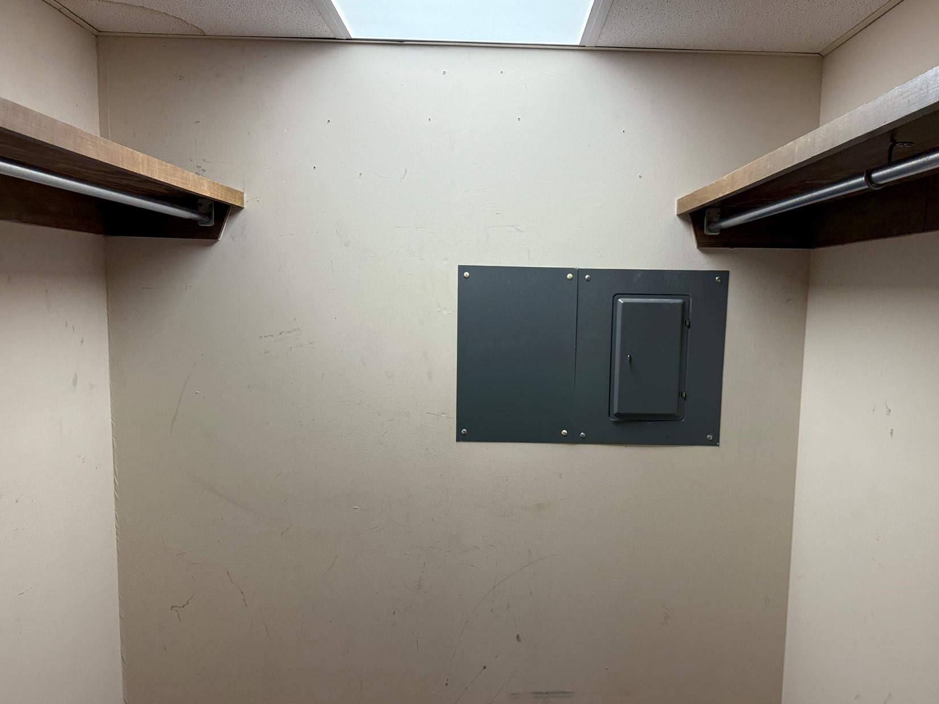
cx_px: 520
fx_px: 759
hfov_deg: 63.3
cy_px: 380
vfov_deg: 49.7
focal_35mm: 28
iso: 64
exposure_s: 1/120
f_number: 1.78
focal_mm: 6.76
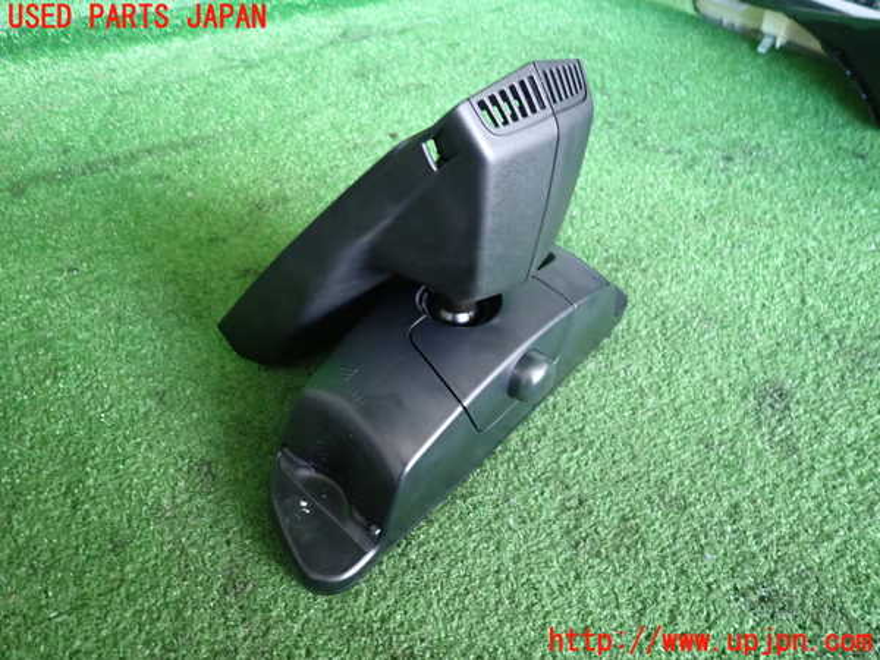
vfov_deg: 54.9
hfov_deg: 69.4
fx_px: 636
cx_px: 440
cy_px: 330
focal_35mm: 25
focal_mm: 4.5
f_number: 2
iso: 400
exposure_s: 1/30
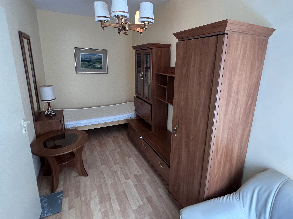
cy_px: 100
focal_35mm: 17
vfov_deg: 74.6
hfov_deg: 91.0
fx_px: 144
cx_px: 151
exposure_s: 1/50
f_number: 1.8
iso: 250
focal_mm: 1.57
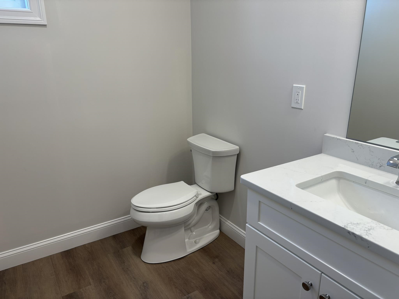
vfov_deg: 53.1
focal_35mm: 26
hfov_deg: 67.3
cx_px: 200
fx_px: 300
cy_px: 150
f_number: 1.6
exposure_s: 1/120
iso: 80
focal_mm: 5.96
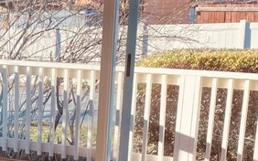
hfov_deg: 19.9
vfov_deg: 12.8
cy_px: 188
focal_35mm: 100
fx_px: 703
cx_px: -28
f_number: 1.8
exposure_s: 1/201
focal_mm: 4.25
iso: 32
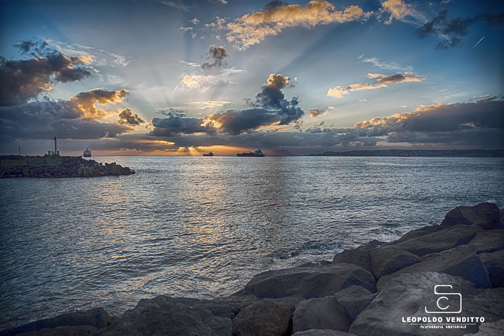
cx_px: 252
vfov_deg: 53.1
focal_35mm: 24
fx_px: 336
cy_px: 168
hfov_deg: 73.7
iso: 100
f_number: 10
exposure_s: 15
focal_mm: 24
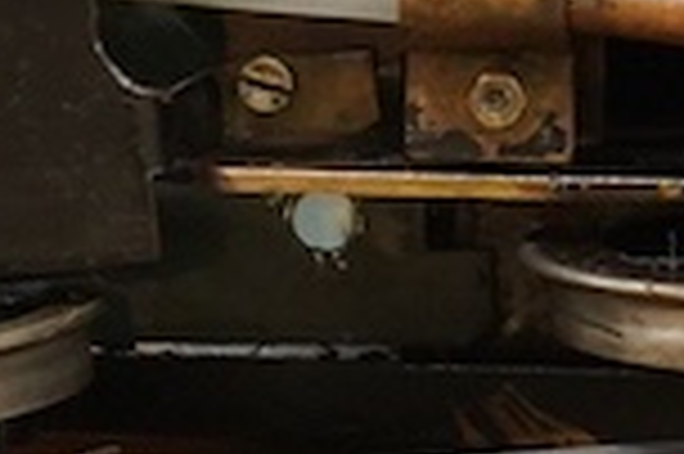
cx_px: 1676
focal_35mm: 334
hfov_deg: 5.9
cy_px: -76
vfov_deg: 4.1
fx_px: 6339
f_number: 3.5
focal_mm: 30
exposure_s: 1/125
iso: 2000
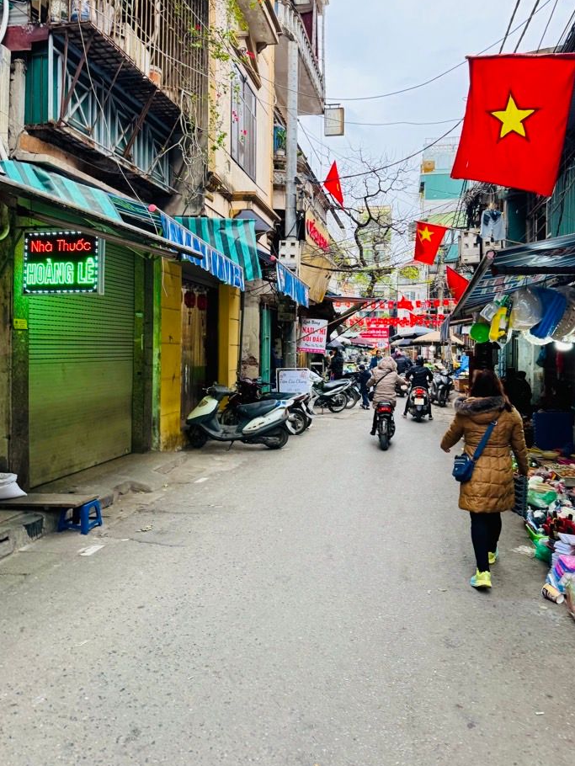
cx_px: 310
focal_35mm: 27
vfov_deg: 65.3
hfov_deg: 51.3
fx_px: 598
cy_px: 359
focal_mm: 6.76
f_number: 1.78
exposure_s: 1/121
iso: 80
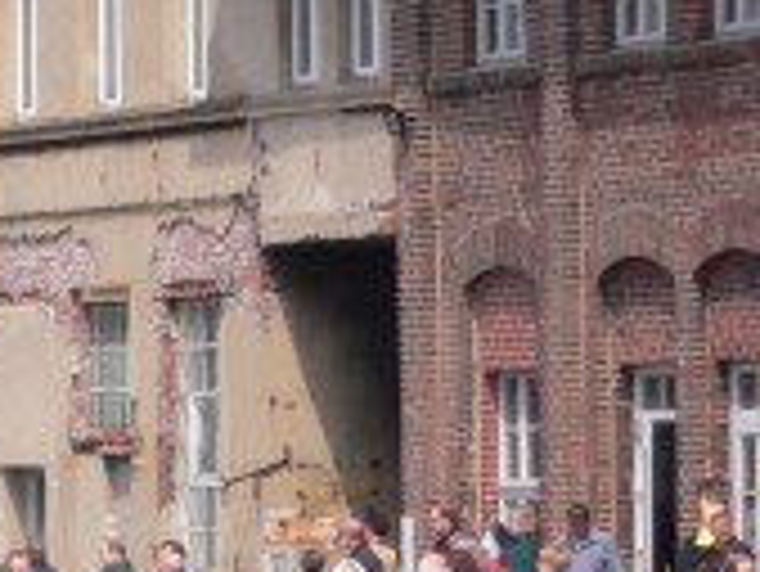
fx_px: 9557
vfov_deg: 3.4
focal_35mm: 435
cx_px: -688
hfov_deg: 4.5
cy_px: 808
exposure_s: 1/500
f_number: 5
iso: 100
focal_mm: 17.4
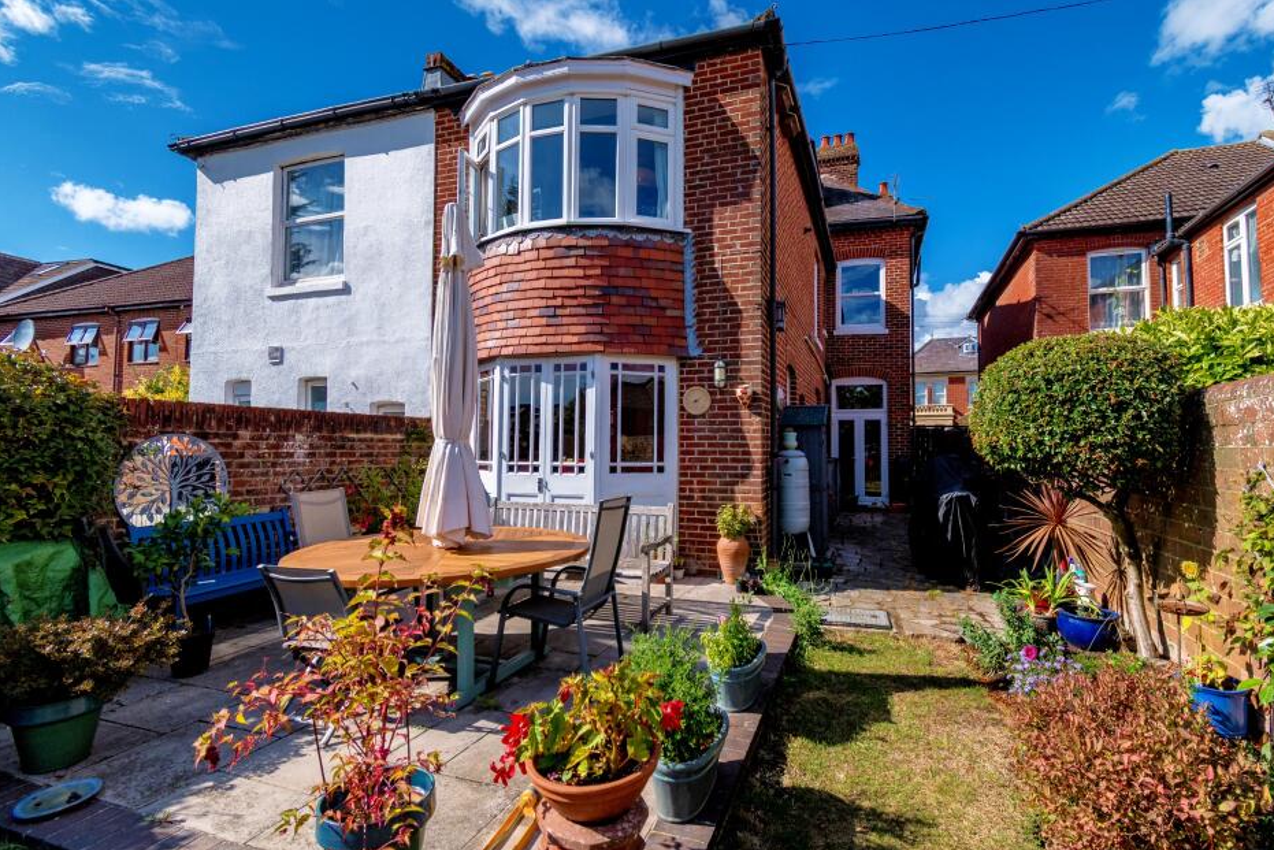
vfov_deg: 40.0
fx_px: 1168
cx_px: 675
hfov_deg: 57.2
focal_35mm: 33
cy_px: 422
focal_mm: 20
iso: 250
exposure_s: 1/1250
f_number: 7.1
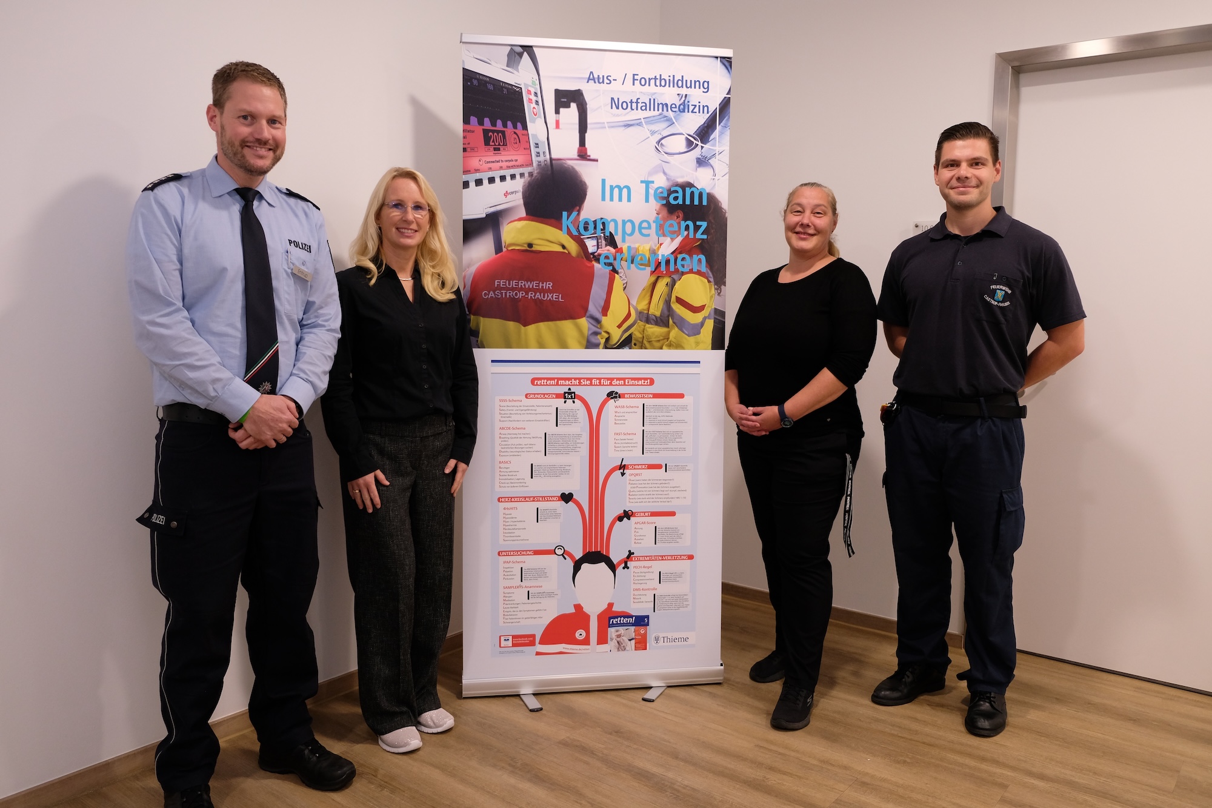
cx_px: 606
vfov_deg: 47.9
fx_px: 909
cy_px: 404
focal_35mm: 27
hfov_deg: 67.4
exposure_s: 1/150
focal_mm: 18
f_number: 2.8
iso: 640
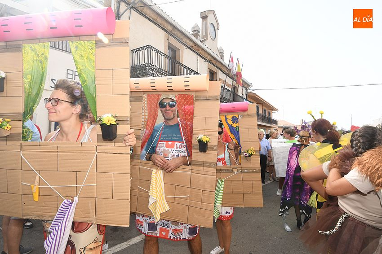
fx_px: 191
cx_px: 191
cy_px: 127
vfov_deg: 67.3
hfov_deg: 90.0
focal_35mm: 18
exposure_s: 1/160
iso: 200
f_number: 8
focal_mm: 12
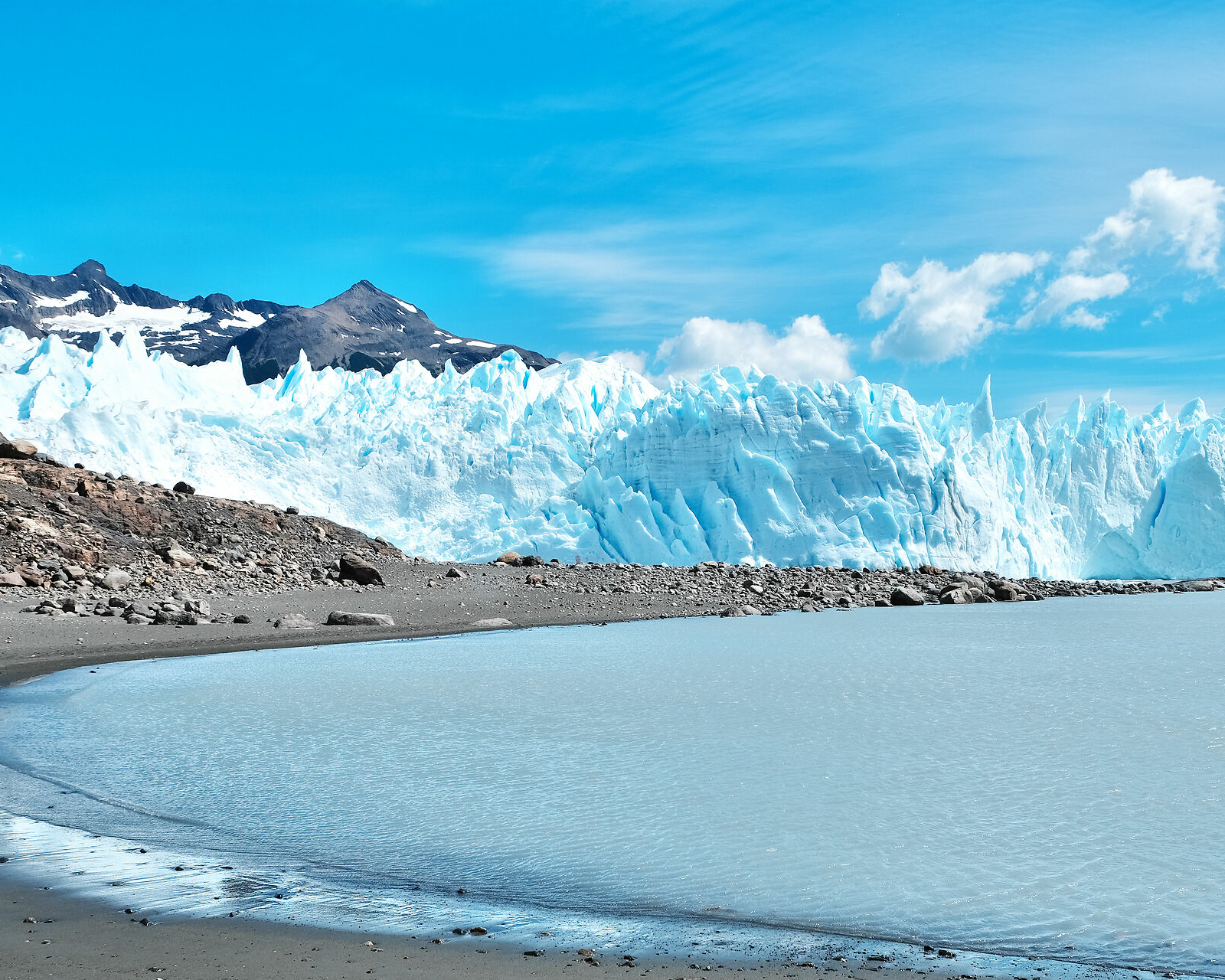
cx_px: 678
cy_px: 495
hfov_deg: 47.9
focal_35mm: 38
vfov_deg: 39.2
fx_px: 1378
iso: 160
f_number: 6.4
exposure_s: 1/1250
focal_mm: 18
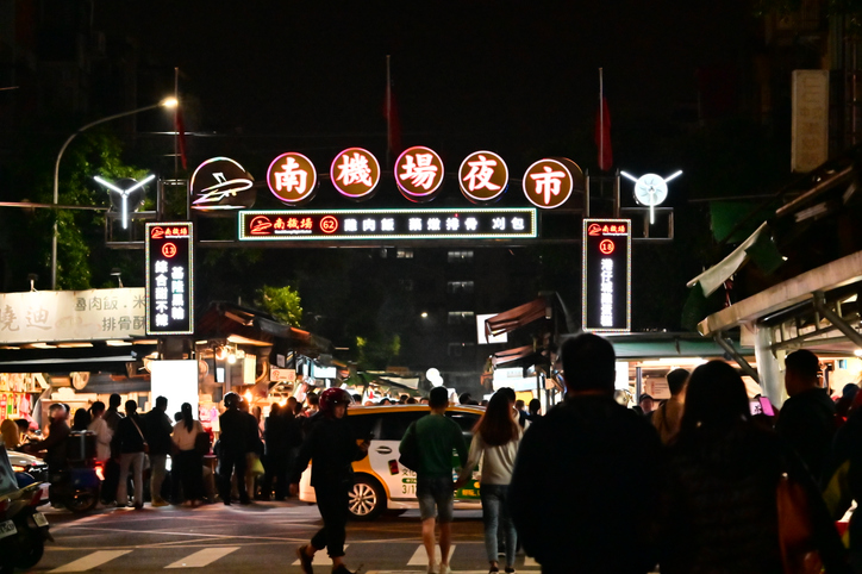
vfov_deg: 15.2
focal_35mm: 90
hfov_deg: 22.6
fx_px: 2154
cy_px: 287
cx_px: 431
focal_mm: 90
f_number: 5
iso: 5000
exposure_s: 1/160
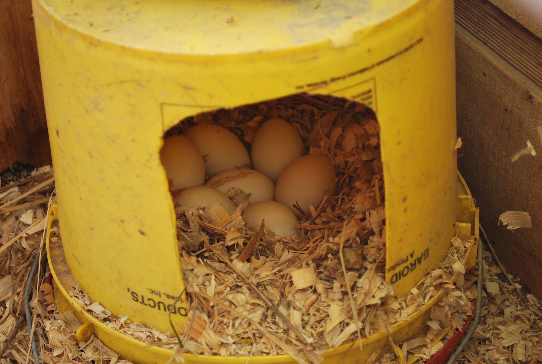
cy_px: 182
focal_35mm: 82
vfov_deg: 16.6
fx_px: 1245
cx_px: 271
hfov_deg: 24.6
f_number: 5.6
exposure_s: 1/30
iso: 280
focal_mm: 55
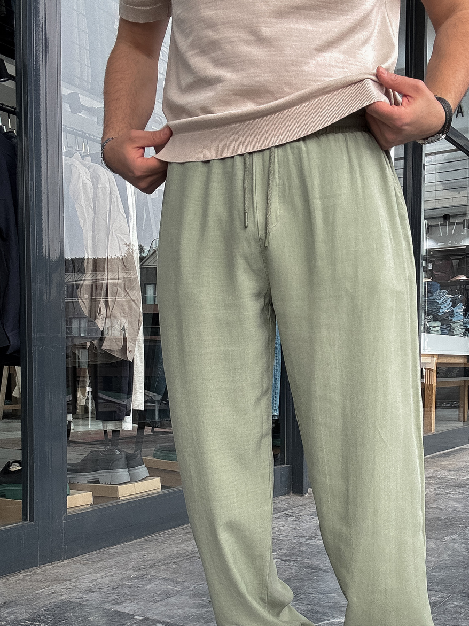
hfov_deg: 35.0
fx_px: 741
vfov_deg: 45.3
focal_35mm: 41
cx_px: 280
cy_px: 400
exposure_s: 1/120
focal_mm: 2.69
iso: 25
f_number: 1.9
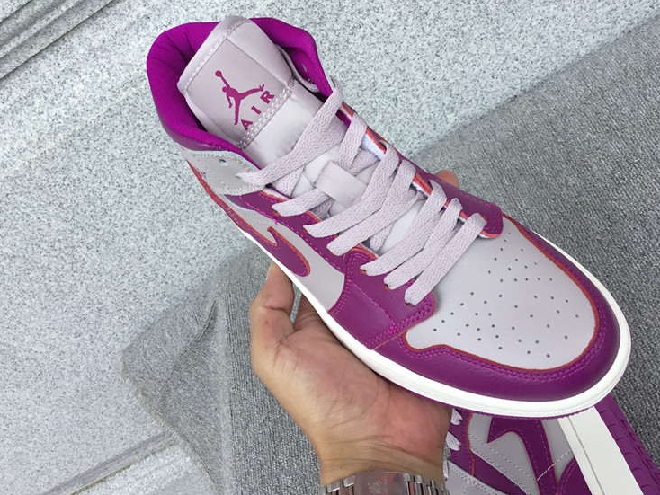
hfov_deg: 48.9
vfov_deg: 37.6
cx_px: 348
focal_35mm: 38
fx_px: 725
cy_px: 205
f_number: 2.4
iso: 25
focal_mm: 3.3
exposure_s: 1/314
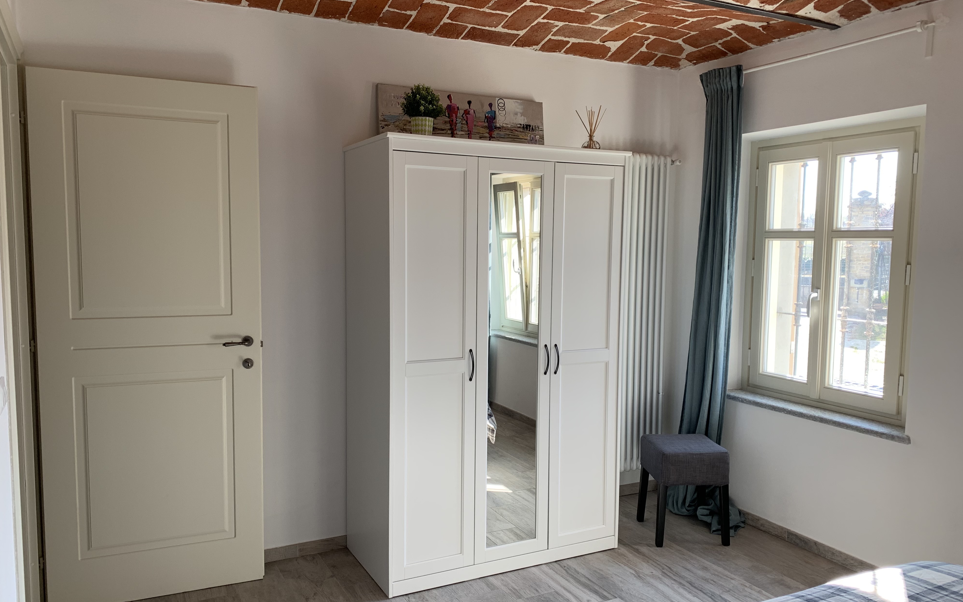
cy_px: 312
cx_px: 488
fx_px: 735
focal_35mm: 28
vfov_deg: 44.5
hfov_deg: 66.5
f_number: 1.8
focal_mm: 4.25
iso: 40
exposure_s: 1/122
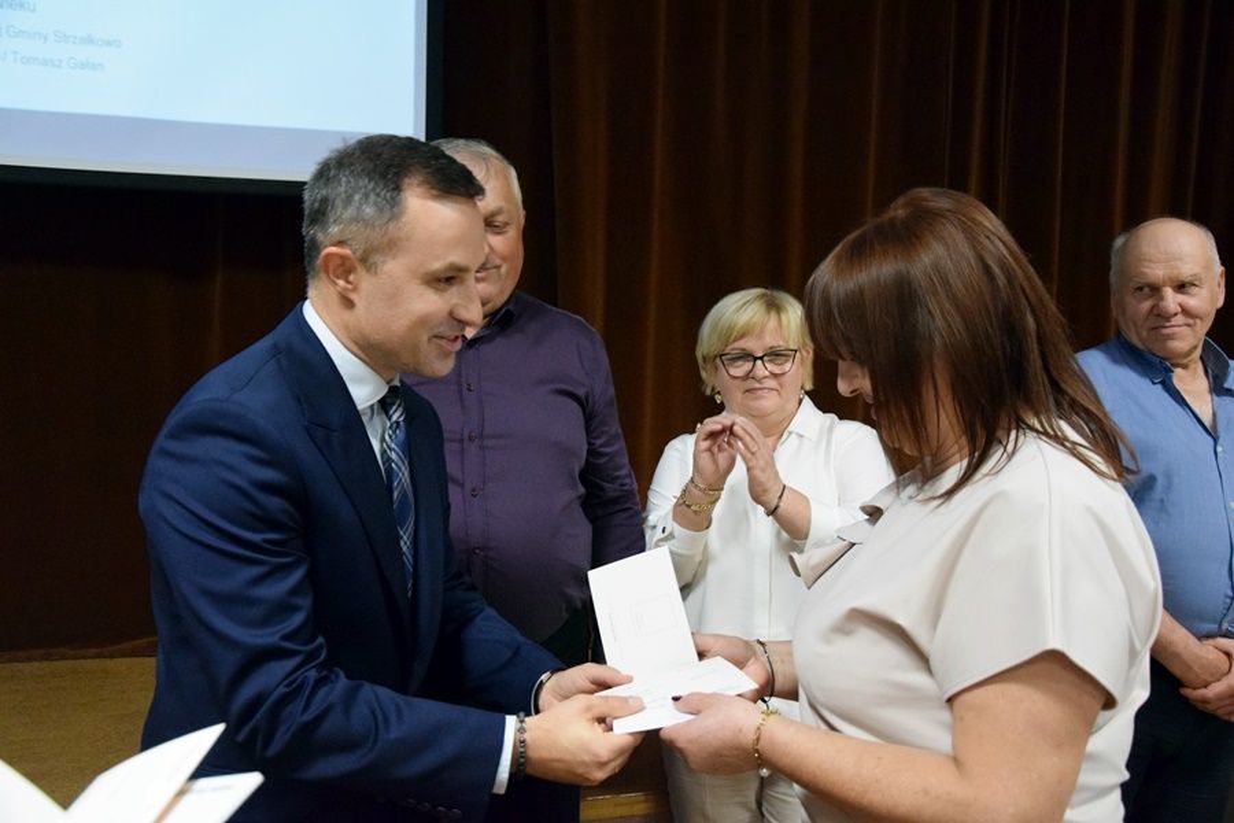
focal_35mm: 38
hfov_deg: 51.3
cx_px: 617
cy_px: 412
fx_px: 1285
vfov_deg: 35.5
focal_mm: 25
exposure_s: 1/100
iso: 5600
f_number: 4
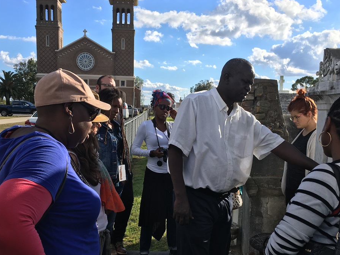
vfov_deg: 36.7
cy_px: 155
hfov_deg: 47.9
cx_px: 163
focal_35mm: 39
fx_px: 383
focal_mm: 4.15
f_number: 2.2
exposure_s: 1/1399
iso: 25
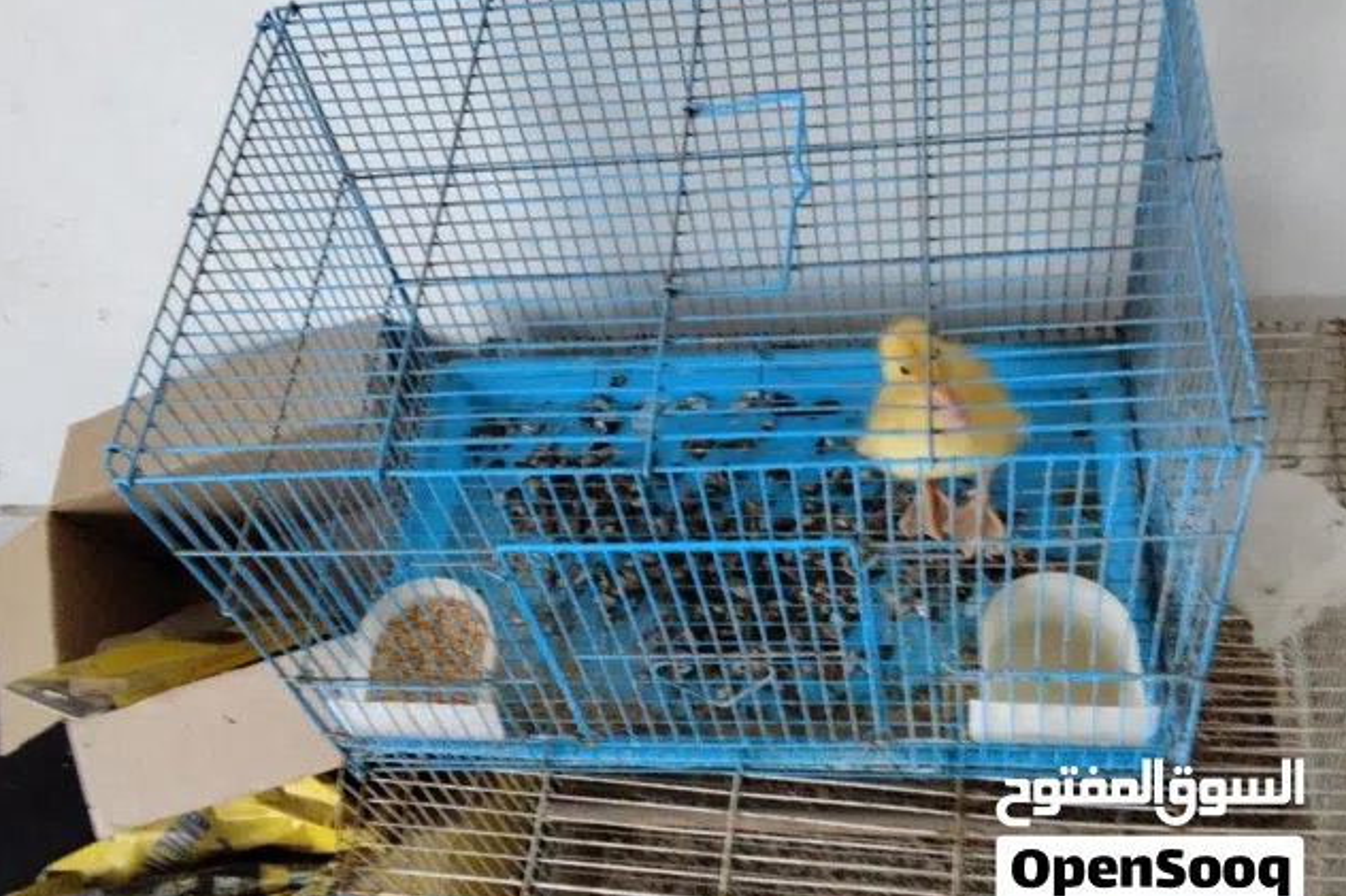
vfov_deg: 34.2
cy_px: 451
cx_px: 675
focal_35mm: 39
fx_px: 1458
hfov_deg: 49.6
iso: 283
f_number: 2
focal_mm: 2.78
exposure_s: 1/50
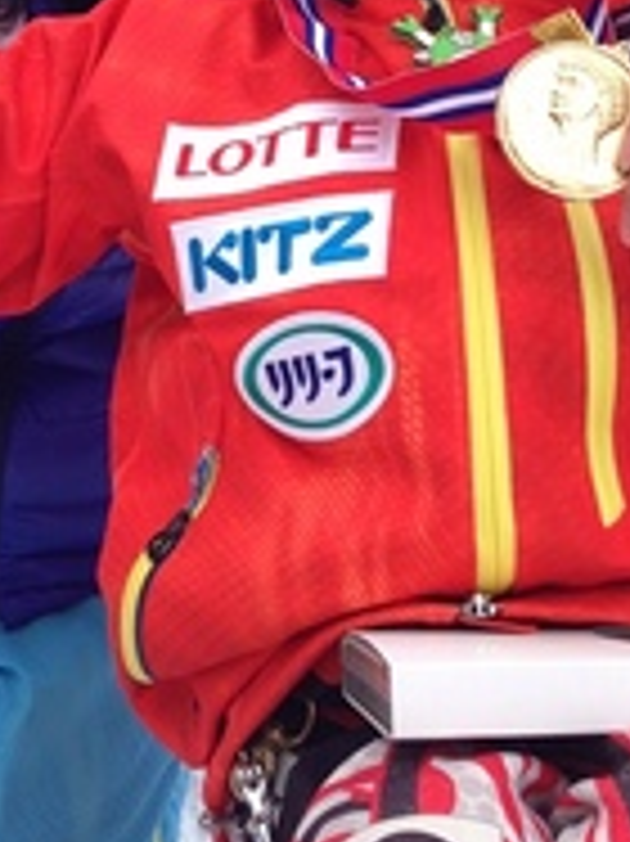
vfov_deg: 27.8
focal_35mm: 66
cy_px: 20
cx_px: 254
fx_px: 1603
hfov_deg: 22.2
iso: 50
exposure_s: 1/420
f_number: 2.4
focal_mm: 4.13
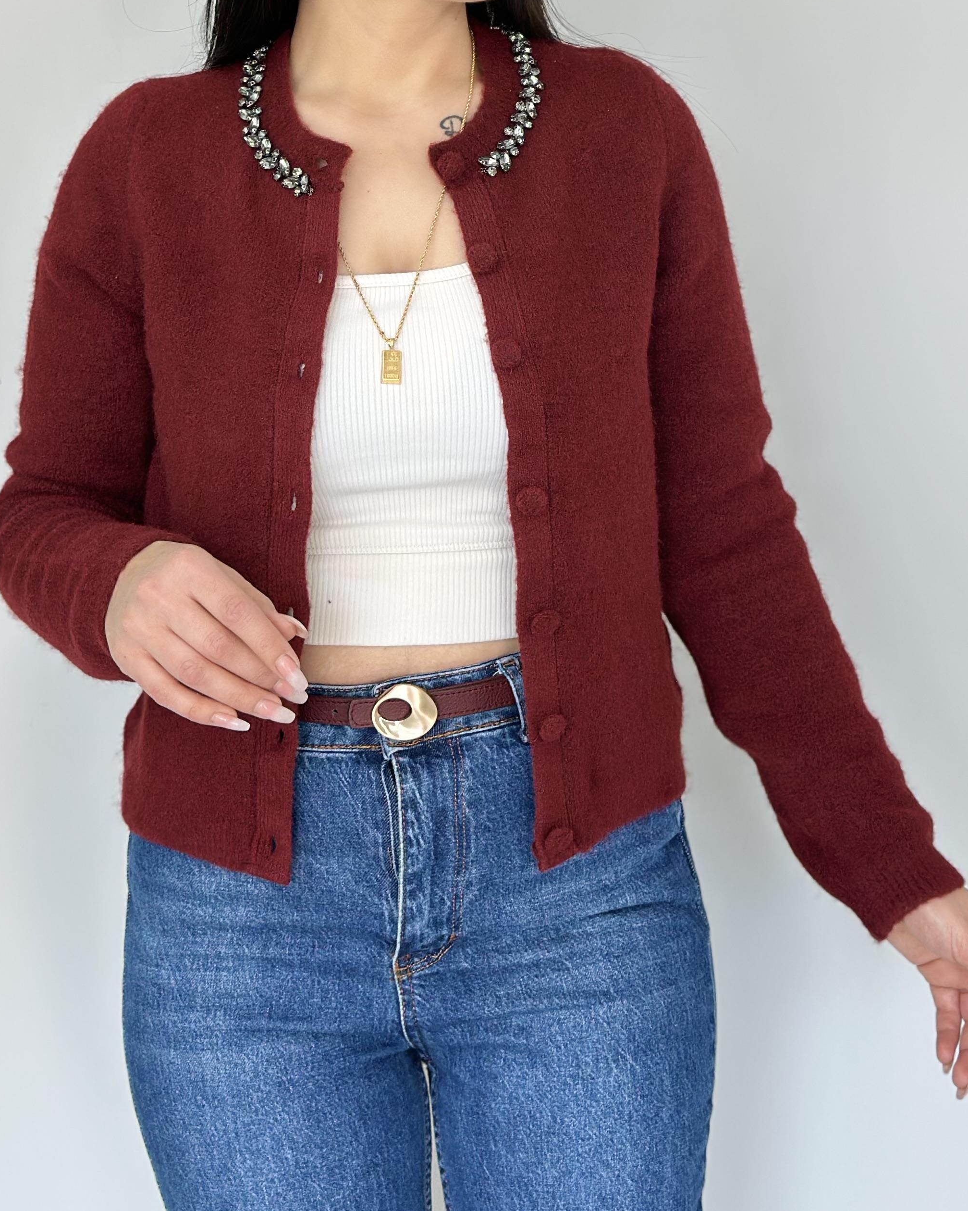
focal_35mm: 75
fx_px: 2686
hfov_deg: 20.4
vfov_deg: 25.1
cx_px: 470
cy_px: 302
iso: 64
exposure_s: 1/141
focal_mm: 6.86
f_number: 1.78
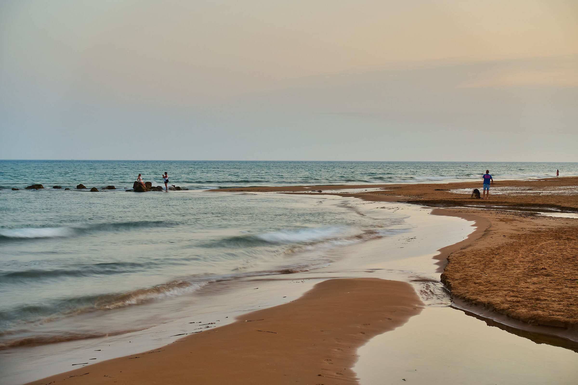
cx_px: 289
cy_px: 192
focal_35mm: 70
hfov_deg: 28.8
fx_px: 1124
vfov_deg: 19.5
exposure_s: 1/2.5
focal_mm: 25.7
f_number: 6.3
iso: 125
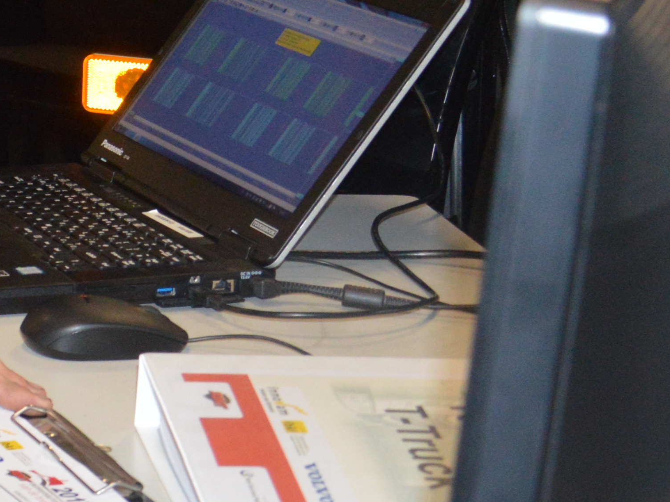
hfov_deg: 13.9
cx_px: -543
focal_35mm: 126
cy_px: -7
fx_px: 2438
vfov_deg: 11.6
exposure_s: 1/60
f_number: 3.8
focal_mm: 22
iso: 1250
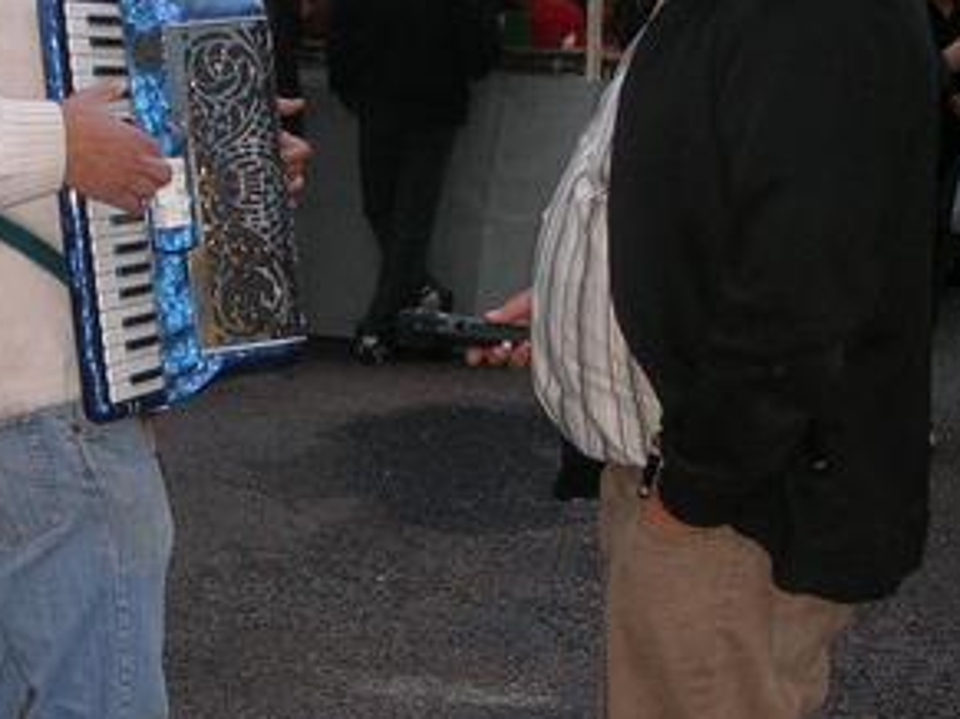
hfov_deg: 25.3
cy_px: 208
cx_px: 399
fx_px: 2135
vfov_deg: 19.0
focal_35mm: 77
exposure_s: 1/60.1
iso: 67
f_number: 2.8
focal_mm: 5.8
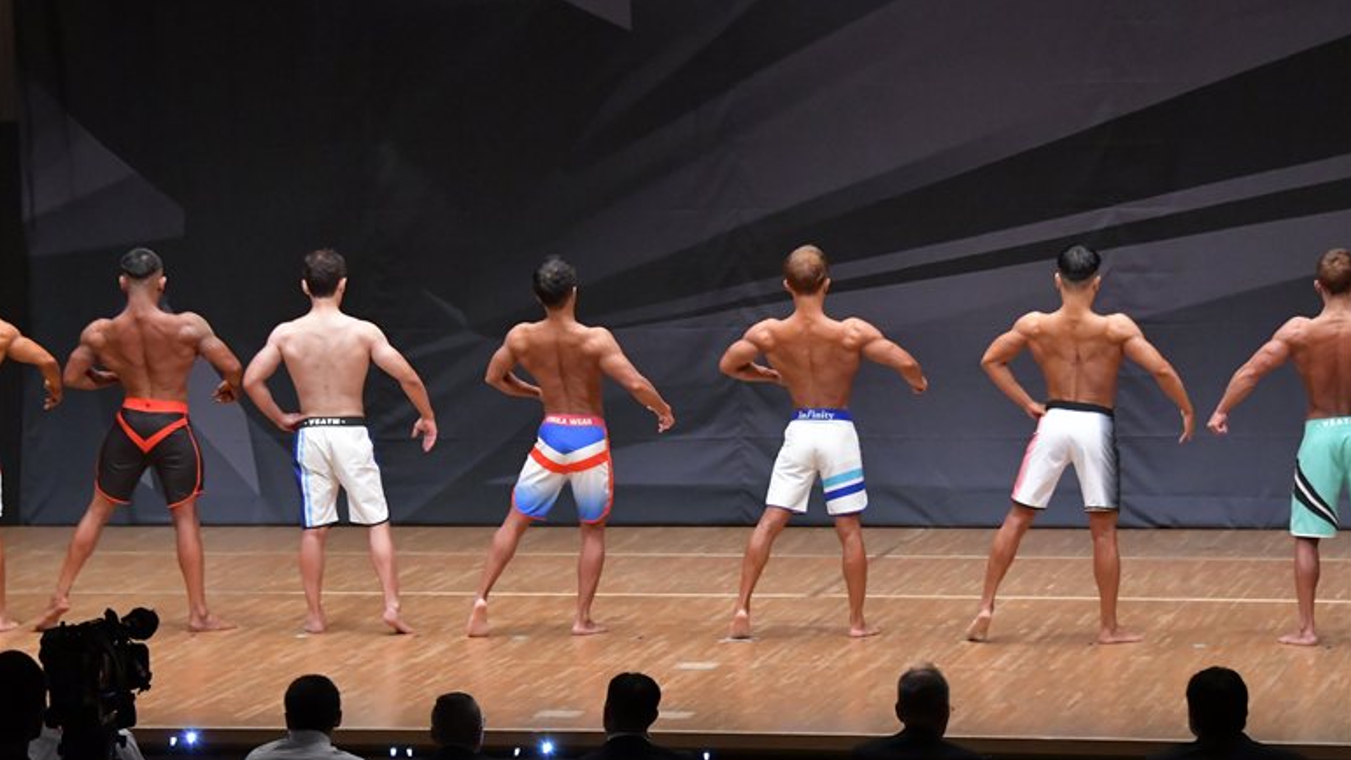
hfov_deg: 15.1
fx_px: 5088
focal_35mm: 142
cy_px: 394
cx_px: 676
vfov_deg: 8.5
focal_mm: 90
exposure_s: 1/400
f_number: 5.6
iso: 6400
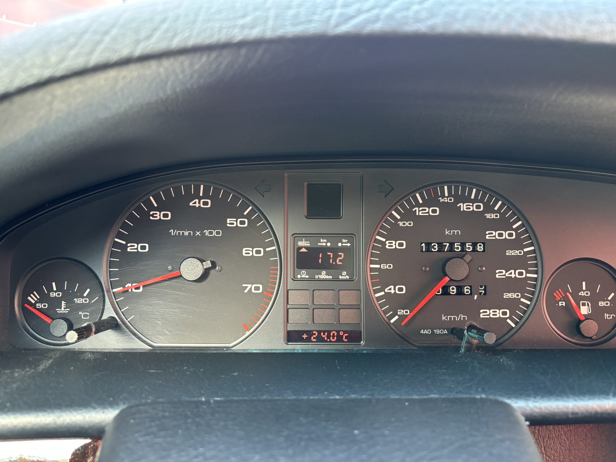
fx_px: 463
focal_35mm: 26
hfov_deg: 67.3
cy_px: 231
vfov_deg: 53.1
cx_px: 308
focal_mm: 5.96
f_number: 1.6
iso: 320
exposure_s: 1/60
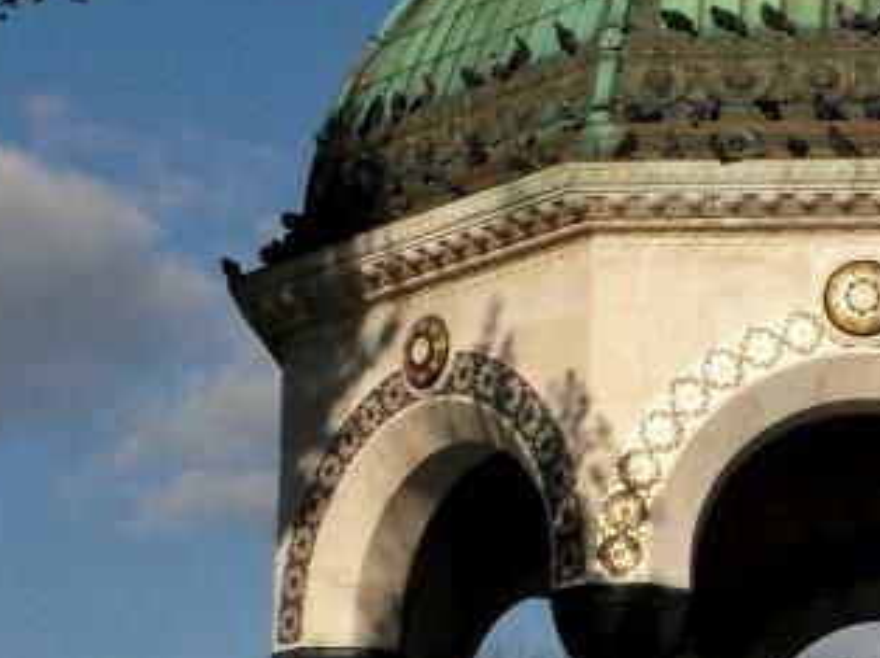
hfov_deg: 14.2
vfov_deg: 10.8
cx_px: 855
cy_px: 454
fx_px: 3480
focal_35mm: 137
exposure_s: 1/1500
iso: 200
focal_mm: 9.1
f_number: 6.7
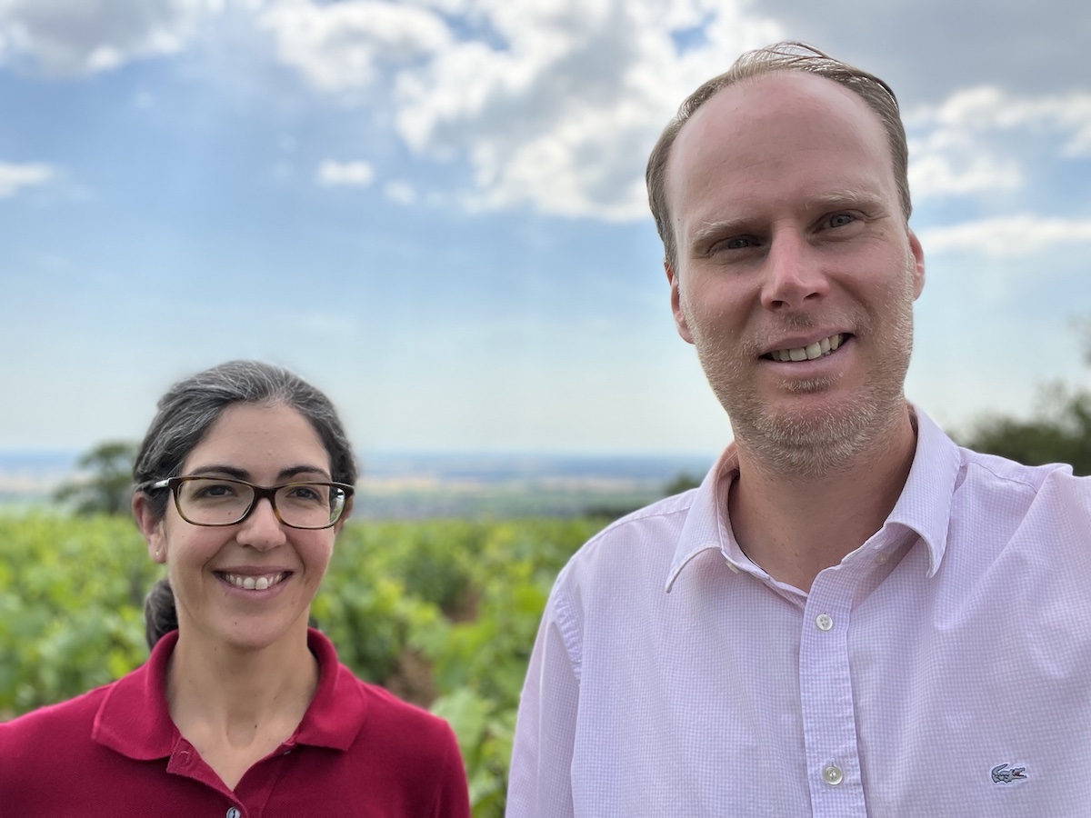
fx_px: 946
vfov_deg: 46.8
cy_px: 409
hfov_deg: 60.0
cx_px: 546
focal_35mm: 30
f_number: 2.2
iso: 32
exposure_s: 1/831
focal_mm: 2.71
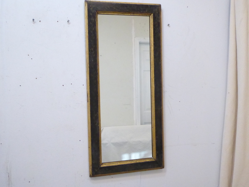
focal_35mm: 39
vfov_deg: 36.8
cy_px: 94
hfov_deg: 47.9
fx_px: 281
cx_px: 124
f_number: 3.7
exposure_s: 1/100
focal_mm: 6.7
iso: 1600
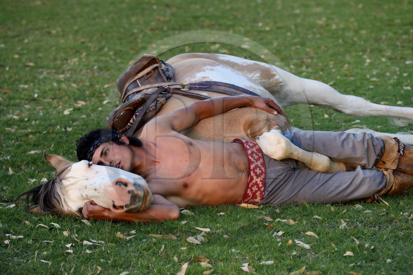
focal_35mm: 200
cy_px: 138
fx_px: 2293
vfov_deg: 6.9
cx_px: 206
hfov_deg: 10.3
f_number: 7.1
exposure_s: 1/125
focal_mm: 200
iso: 800
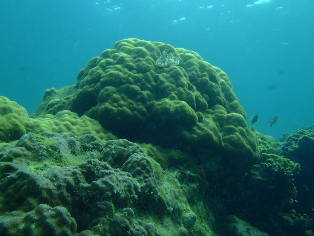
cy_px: 118
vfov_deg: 49.7
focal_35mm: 28
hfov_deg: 63.4
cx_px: 157
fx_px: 254
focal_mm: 5
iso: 80
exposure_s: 1/125
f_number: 3.9
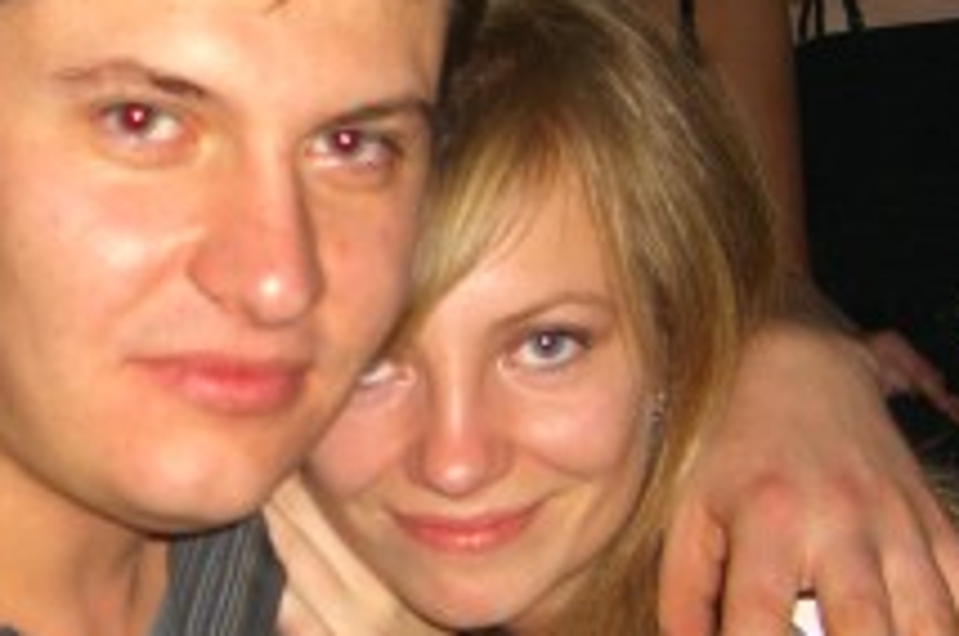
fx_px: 2952
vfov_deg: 12.3
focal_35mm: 111
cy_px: 461
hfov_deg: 18.3
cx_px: 215
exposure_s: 1/60
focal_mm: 7.9
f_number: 2.8
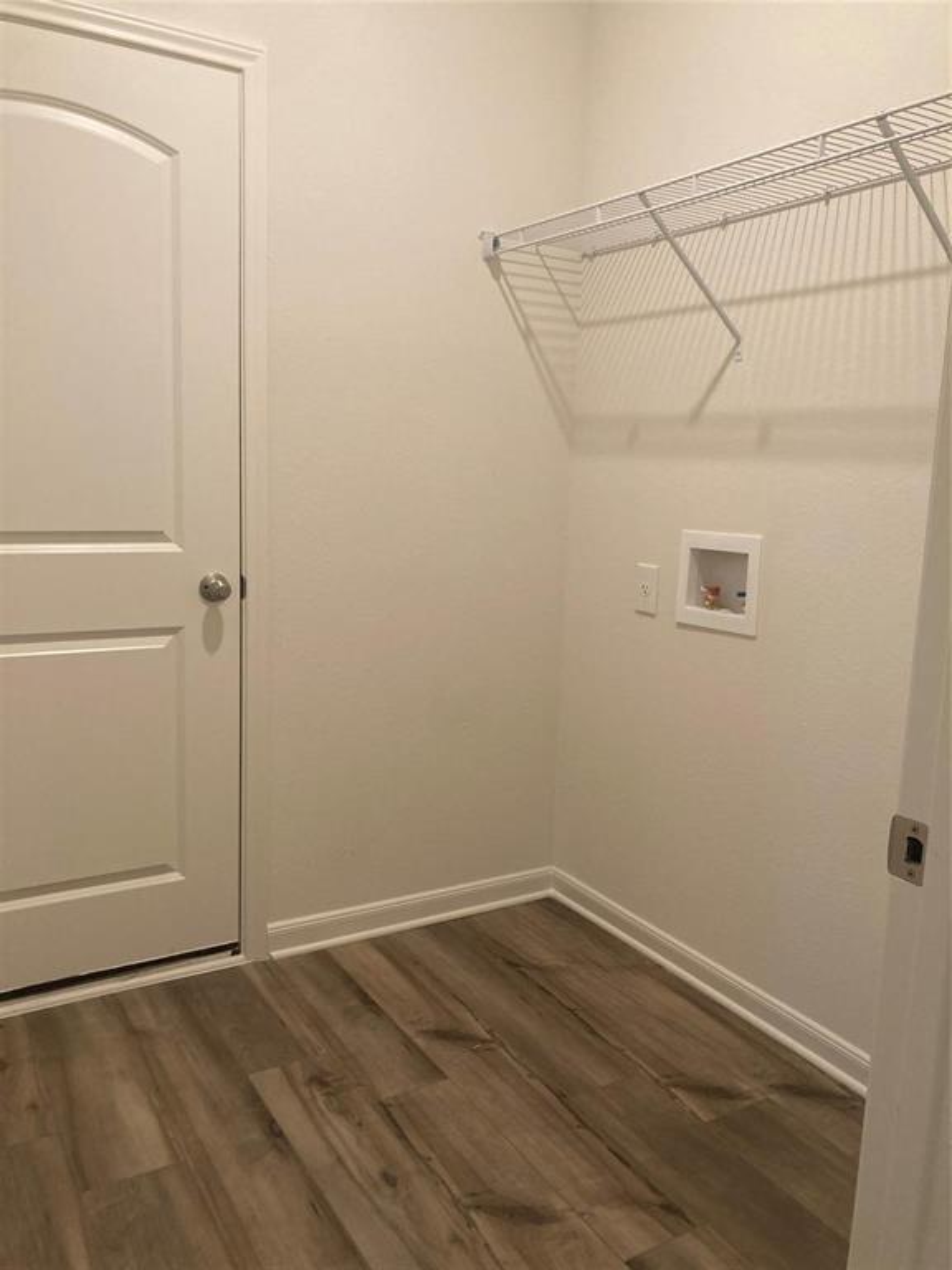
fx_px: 1027
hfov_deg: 49.7
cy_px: 635
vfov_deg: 63.4
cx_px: 476
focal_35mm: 28
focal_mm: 3.99
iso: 125
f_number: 1.8
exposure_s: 1/60
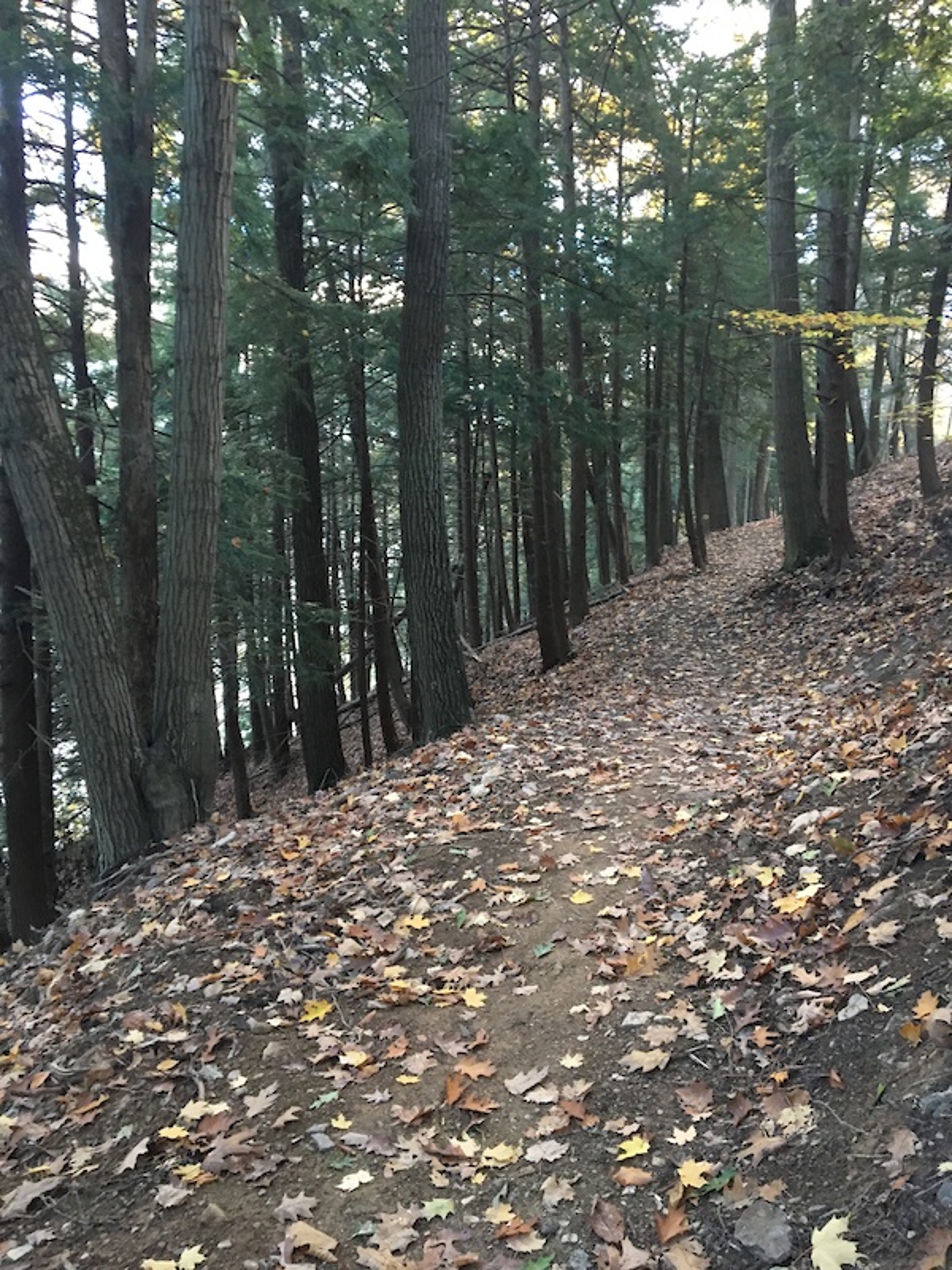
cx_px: 476
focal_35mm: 29
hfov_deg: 48.2
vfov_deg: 61.7
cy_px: 635
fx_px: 1063
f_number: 2.2
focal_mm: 4.15
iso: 160
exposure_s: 1/30
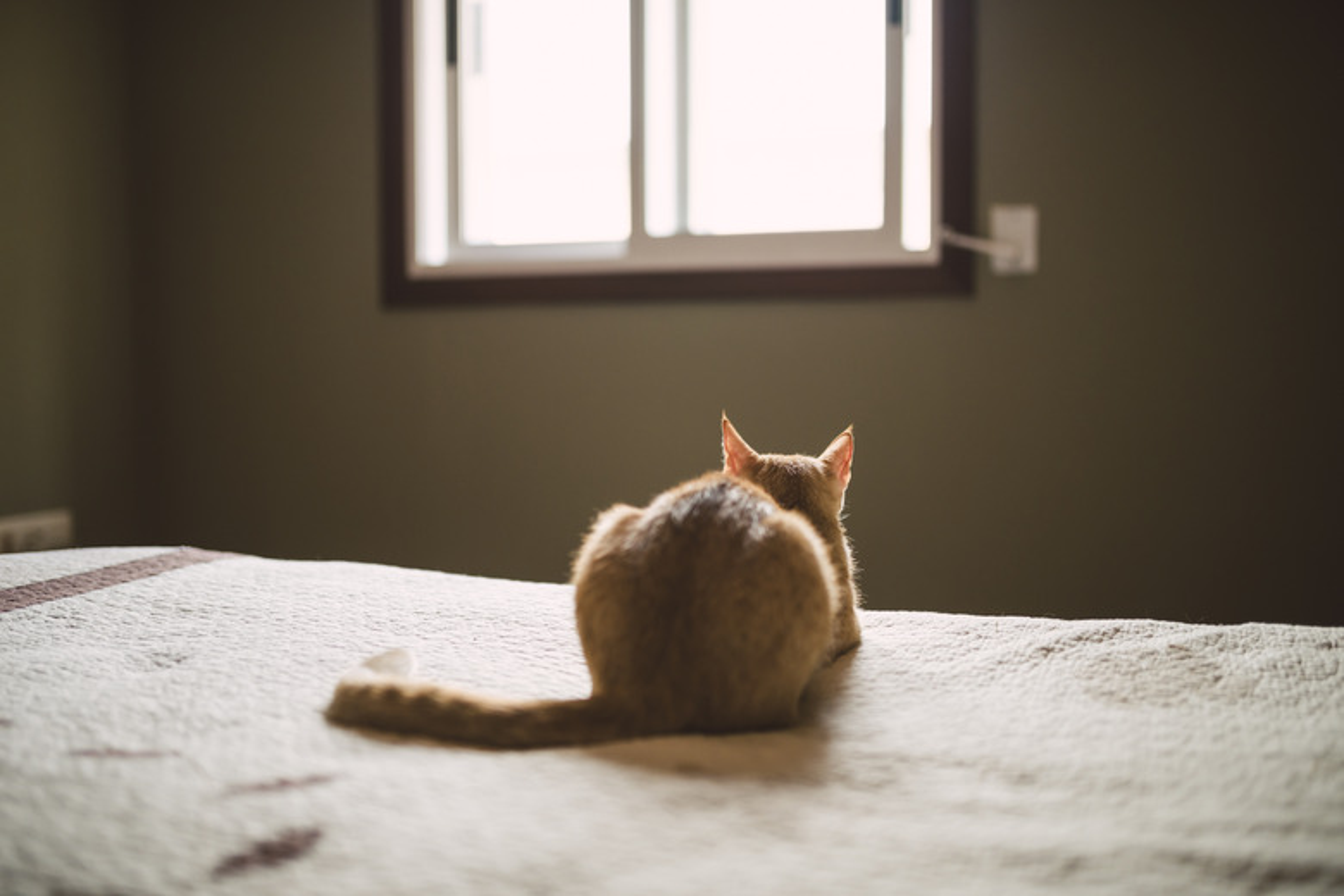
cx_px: 672
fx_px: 1307
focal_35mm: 35
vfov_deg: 37.9
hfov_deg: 54.4
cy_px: 448
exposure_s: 1/640
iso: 500
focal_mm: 35
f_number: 1.4
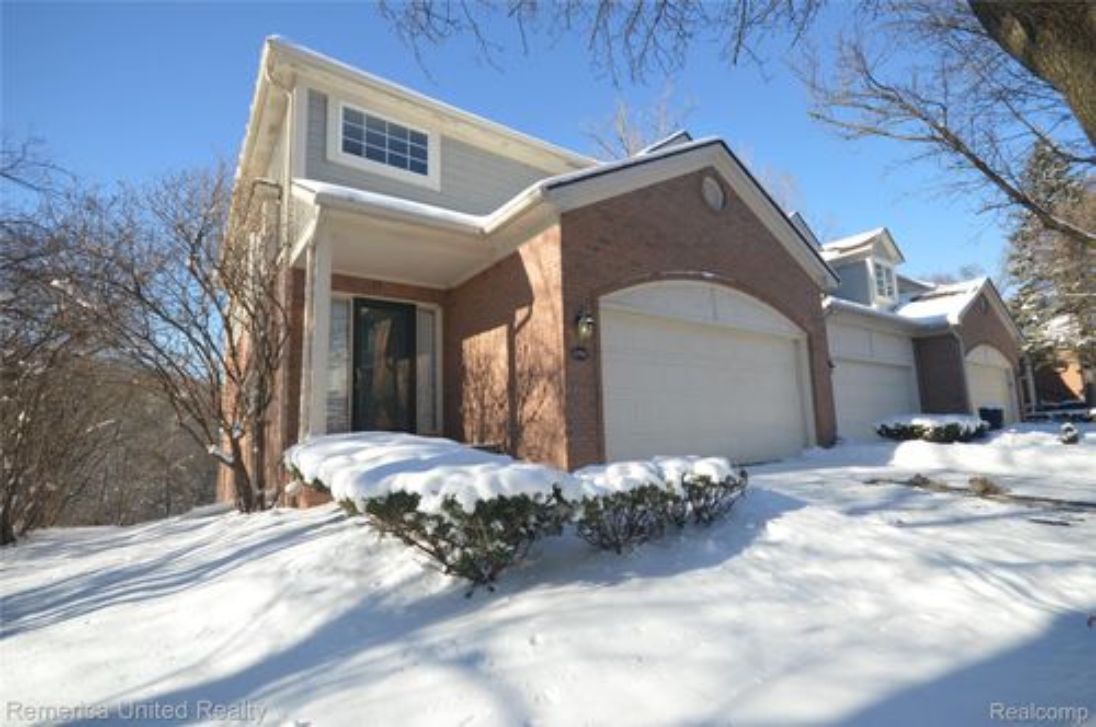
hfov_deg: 95.1
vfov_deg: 71.9
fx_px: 502
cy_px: 364
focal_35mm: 16
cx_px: 548
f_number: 7.1
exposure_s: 1/320
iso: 200
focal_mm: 11
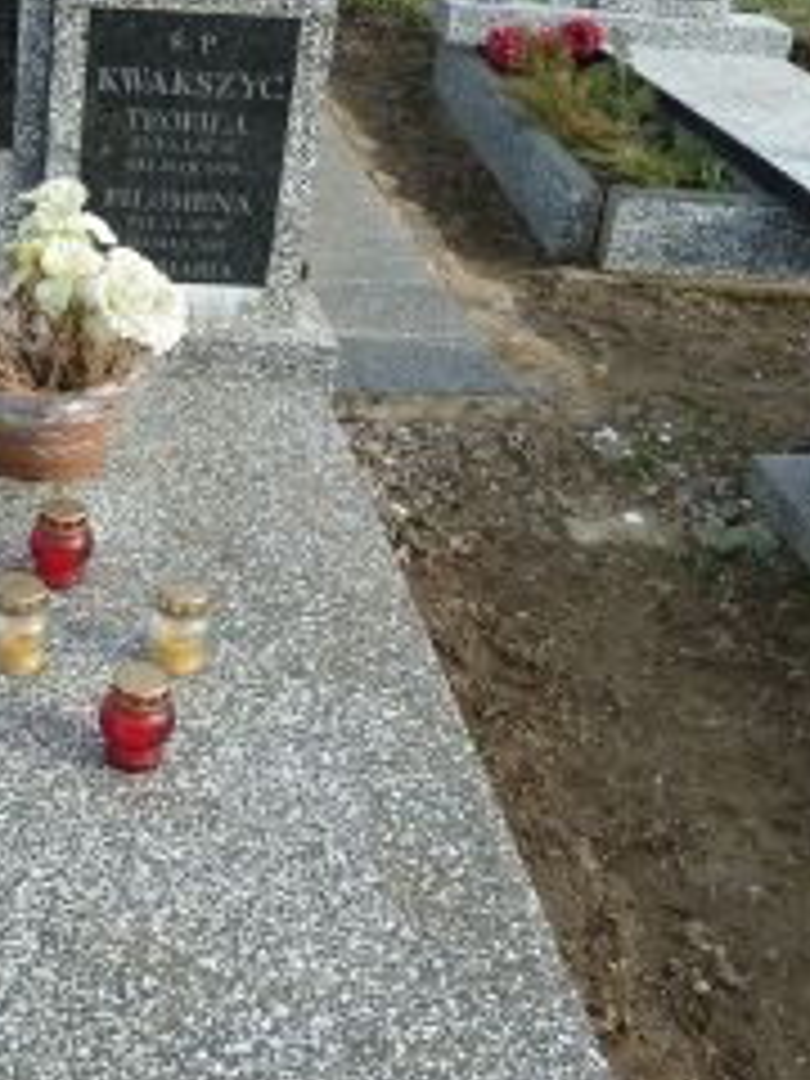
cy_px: 603
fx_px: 1560
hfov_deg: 27.8
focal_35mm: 50
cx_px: 50
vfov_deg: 38.1
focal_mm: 4.1
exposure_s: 1/200
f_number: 4
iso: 80
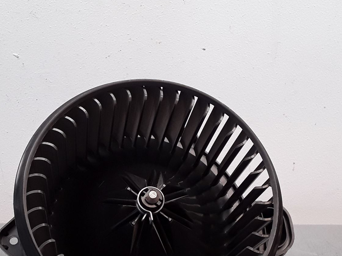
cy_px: 205
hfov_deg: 37.4
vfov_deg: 28.0
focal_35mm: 51
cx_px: 147
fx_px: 504
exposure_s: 1/121
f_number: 1.9
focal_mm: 2.91
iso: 100
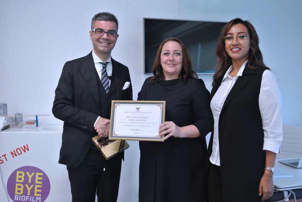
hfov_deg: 53.1
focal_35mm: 36
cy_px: 101
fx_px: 302
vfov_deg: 36.9
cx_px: 151
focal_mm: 13.6
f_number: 4
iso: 800
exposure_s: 1/60
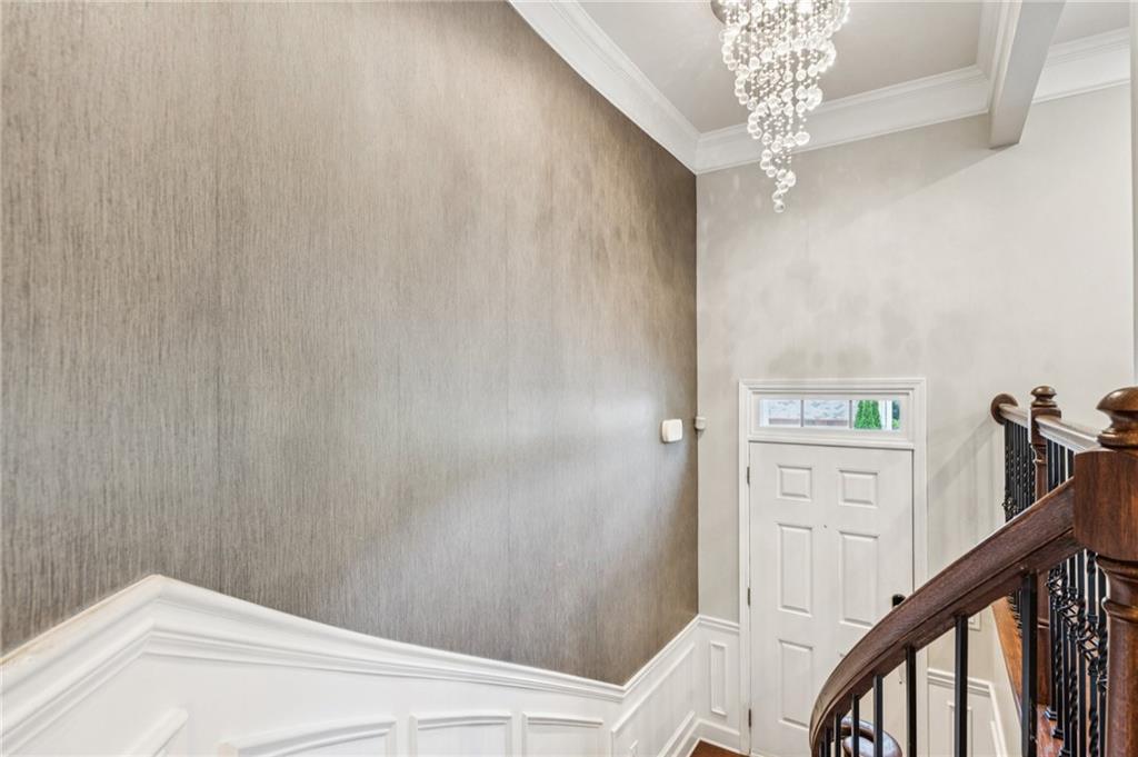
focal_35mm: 18
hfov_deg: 90.0
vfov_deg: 67.3
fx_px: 569
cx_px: 569
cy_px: 378
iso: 400
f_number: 8
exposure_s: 1/3.33
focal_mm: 18
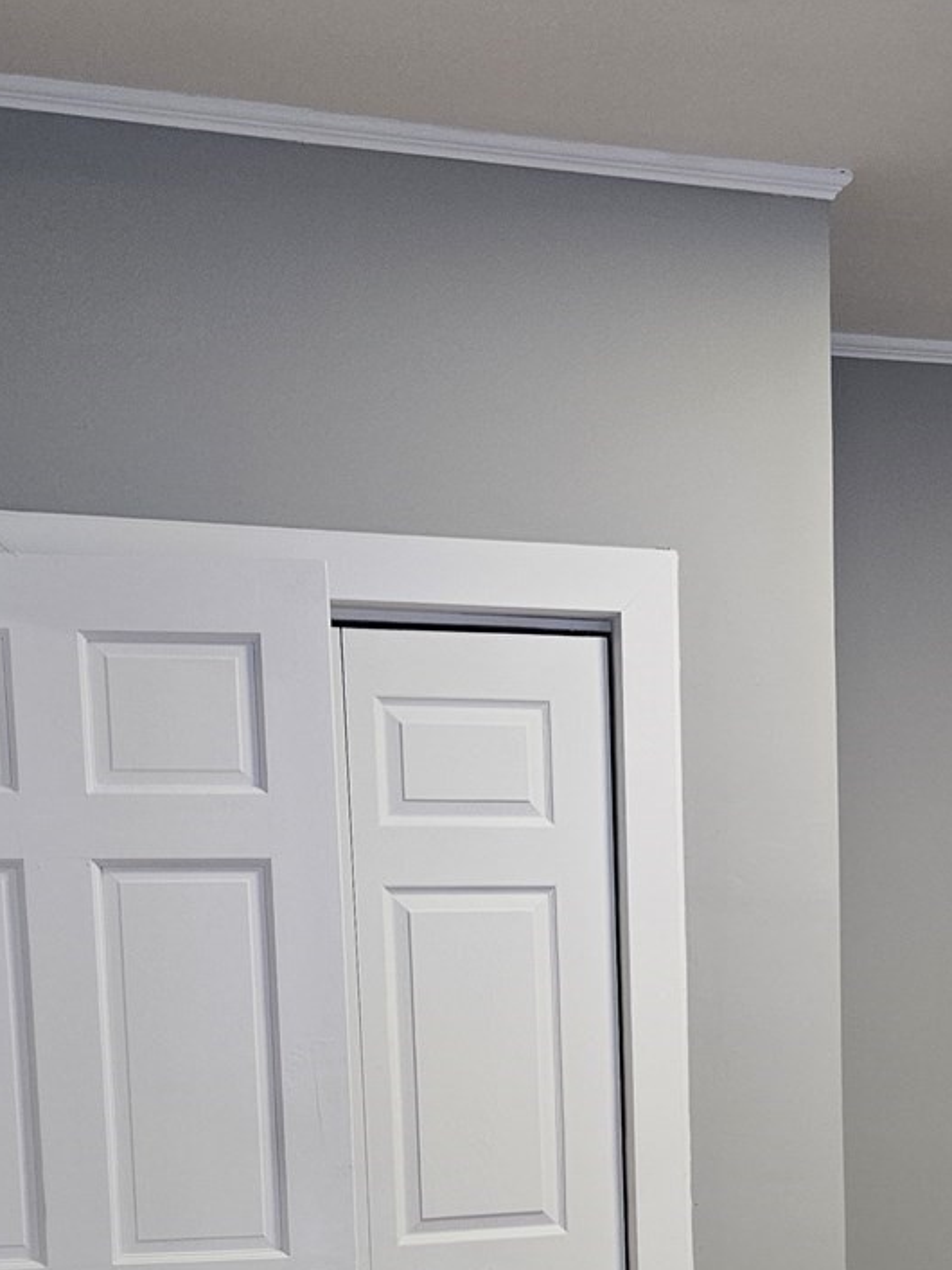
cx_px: 727
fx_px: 1834
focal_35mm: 50
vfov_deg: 35.5
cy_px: 1189
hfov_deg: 28.6
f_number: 1.8
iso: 400
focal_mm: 5.4
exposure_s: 1/120
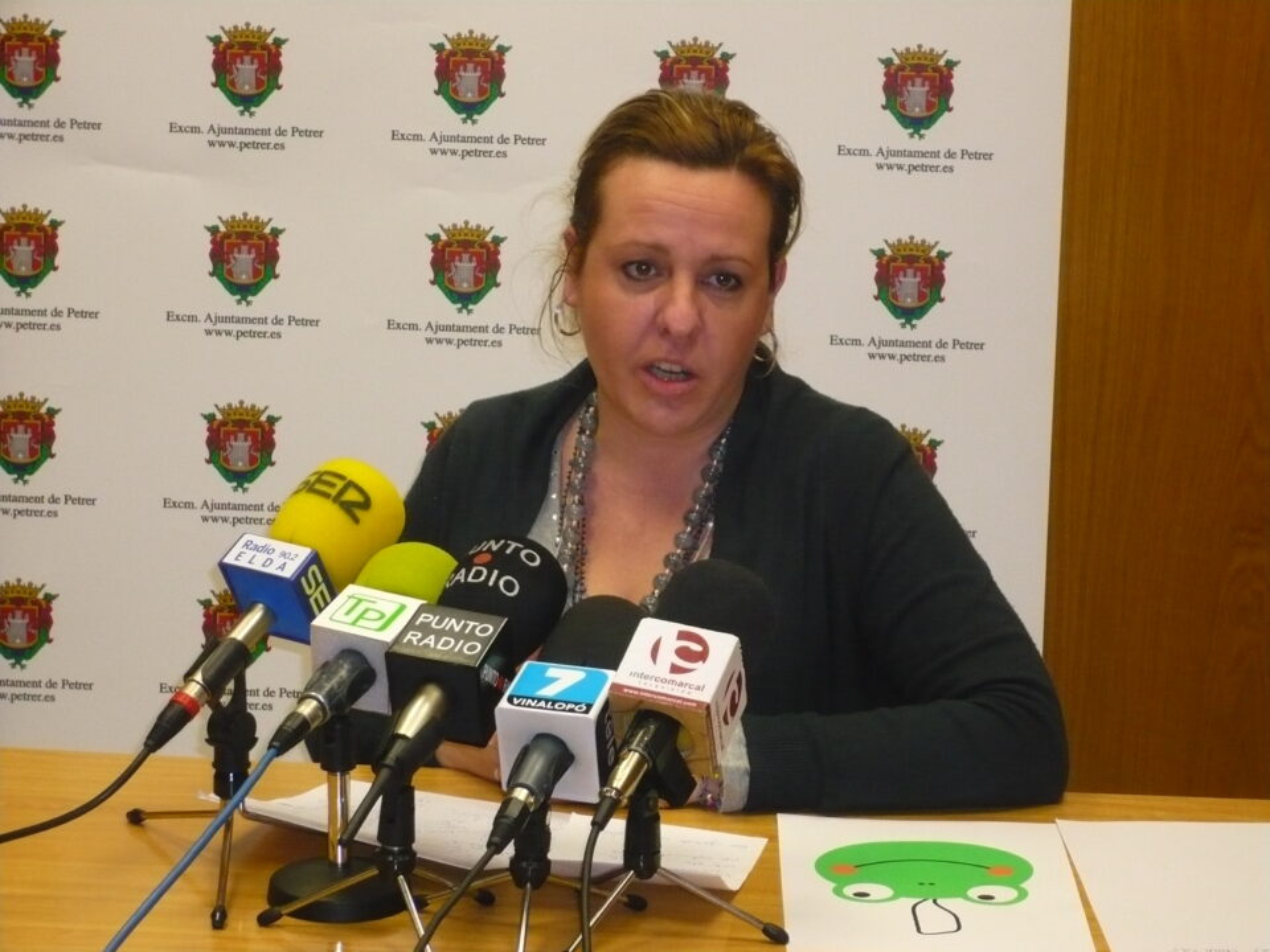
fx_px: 3852
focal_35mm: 105
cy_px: 476
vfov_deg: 14.1
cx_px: 635
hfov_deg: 18.7
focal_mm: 17.4
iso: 320
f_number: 5
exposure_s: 1/30
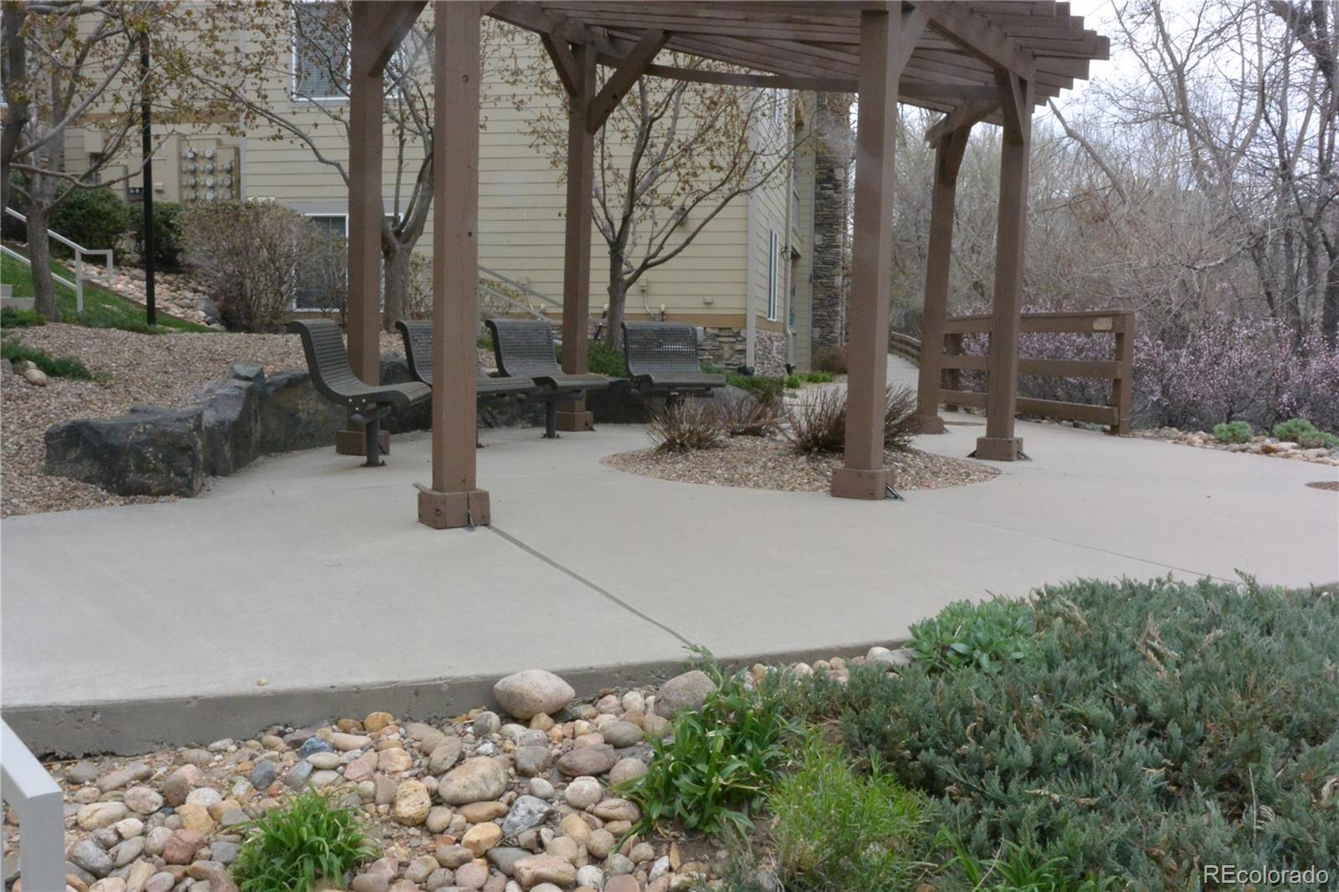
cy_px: 446
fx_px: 1227
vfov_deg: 40.0
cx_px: 670
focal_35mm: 33
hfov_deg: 57.2
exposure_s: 1/125
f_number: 3.8
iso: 720
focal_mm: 12.5
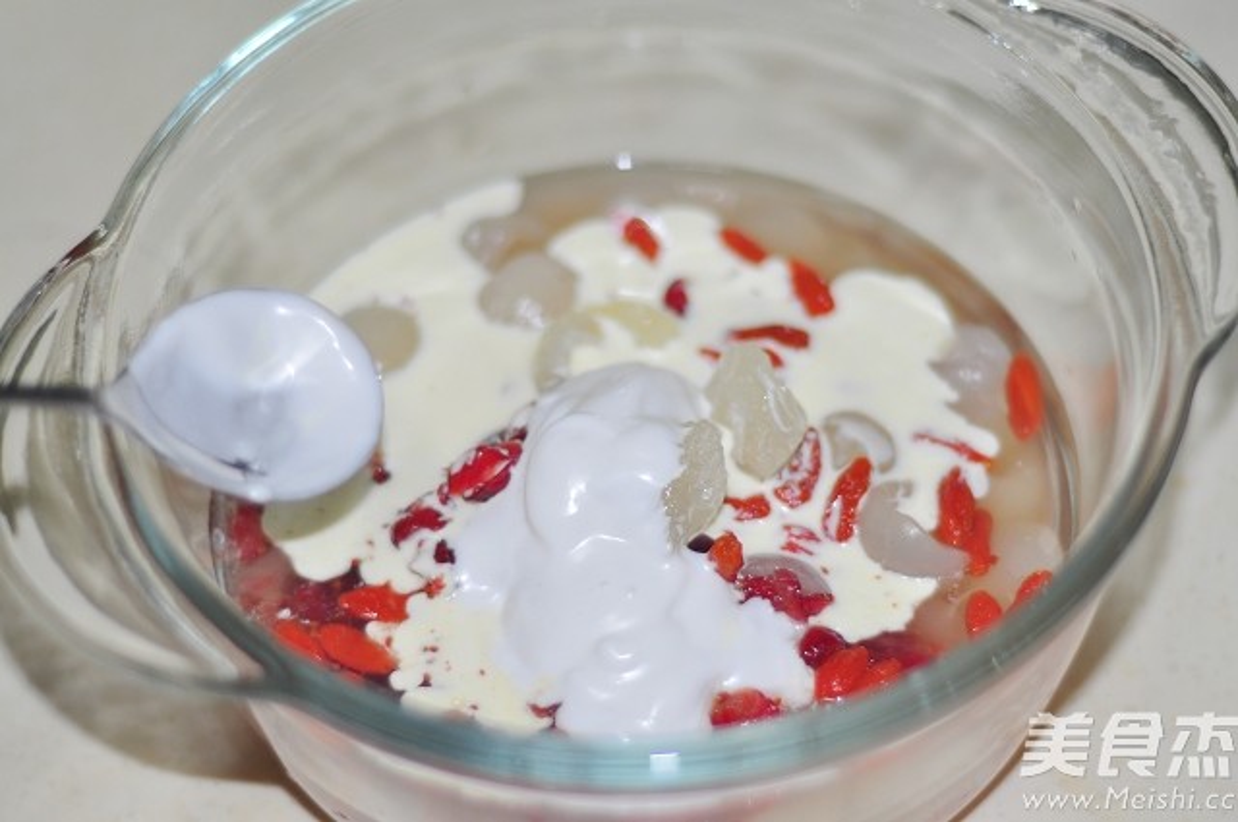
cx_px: 619
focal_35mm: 75
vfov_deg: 18.1
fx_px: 2576
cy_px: 411
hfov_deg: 27.0
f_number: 1.8
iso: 200
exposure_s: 1/60
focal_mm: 50
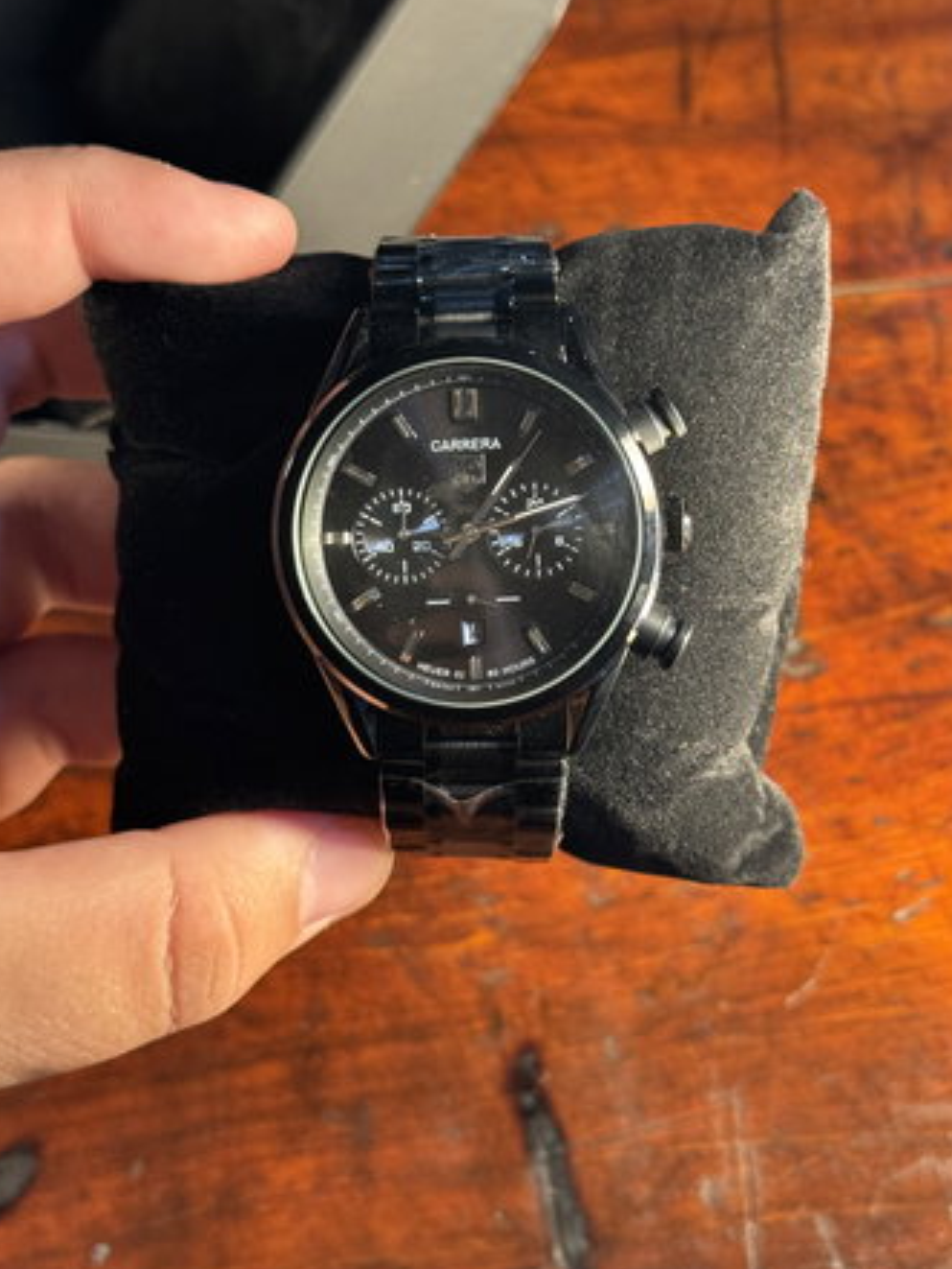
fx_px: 2126
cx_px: 529
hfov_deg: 25.2
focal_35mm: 58
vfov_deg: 33.2
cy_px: 583
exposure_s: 1/59
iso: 200
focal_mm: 6.76
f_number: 1.78
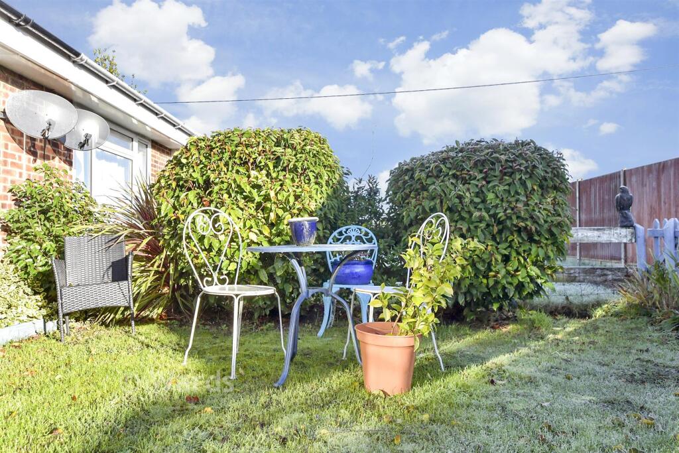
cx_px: 340
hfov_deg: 61.9
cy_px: 226
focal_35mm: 30
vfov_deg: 43.6
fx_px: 566
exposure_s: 1/800
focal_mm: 20
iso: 1600
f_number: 9
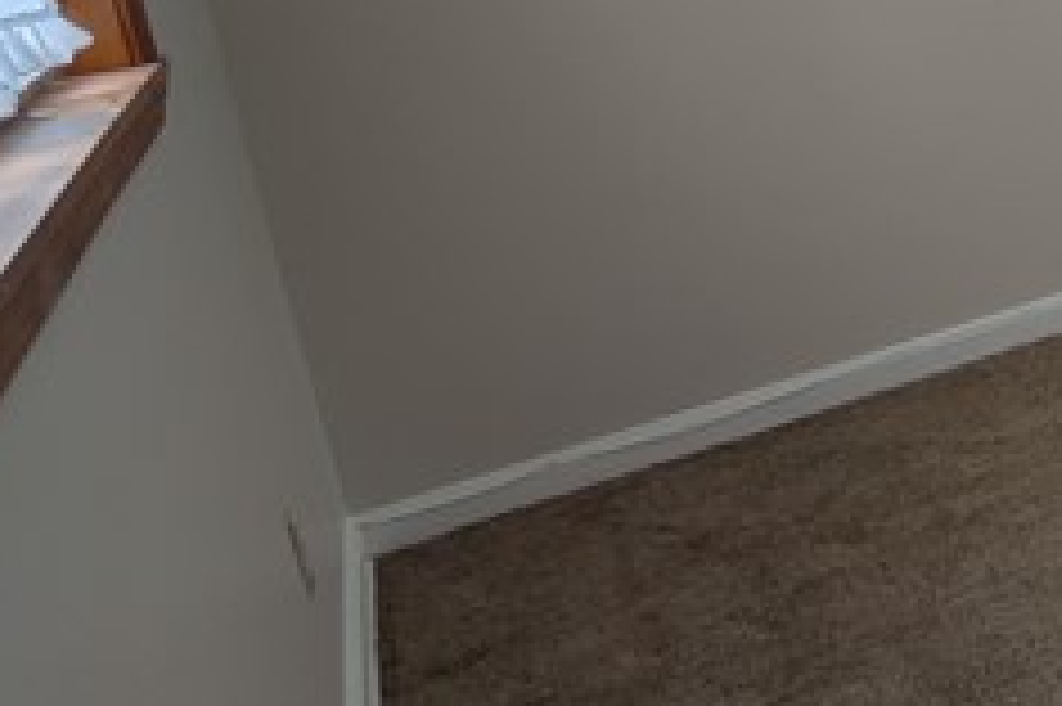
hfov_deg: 24.4
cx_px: 1744
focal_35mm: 54
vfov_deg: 23.4
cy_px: -81
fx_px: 1592
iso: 53
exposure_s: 1/193
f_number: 1.7
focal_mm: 2.02
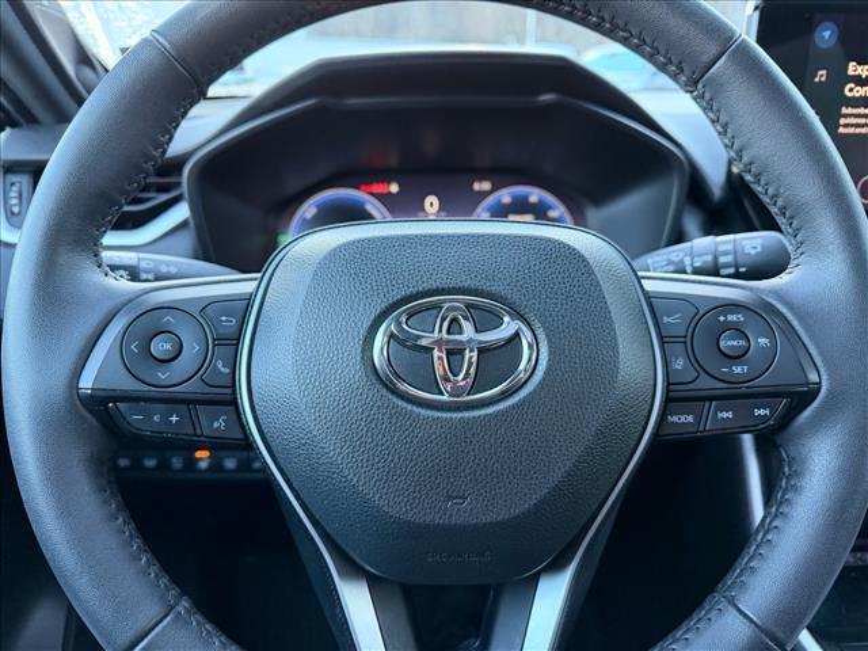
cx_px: 434
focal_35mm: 24
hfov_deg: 71.6
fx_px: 602
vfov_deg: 56.8
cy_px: 326
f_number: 1.78
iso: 320
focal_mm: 6.76
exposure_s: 1/60
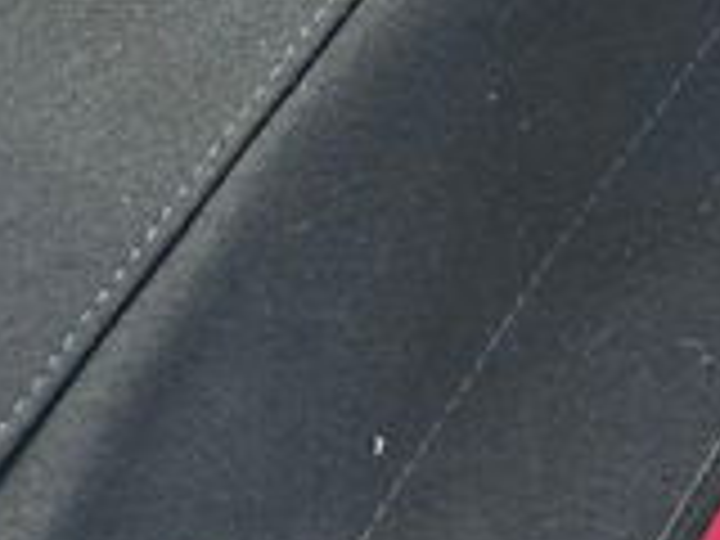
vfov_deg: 8.1
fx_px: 3453
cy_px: -873
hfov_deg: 11.5
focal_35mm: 166
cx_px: -274
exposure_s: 1/380
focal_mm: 5.7
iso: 50
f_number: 1.5
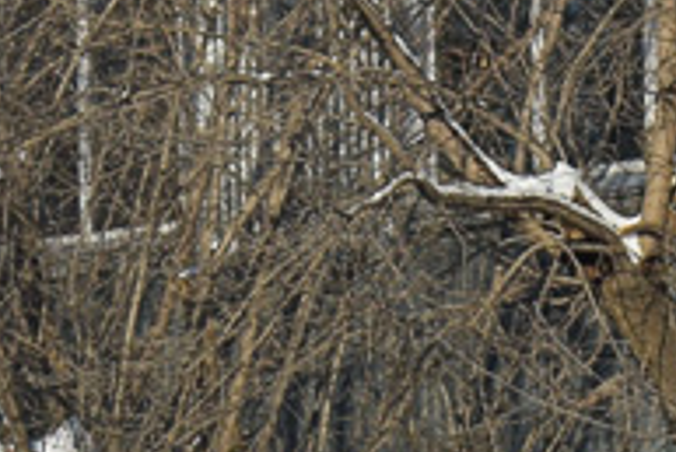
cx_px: -140
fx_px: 9642
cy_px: 589
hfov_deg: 4.0
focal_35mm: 513
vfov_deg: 2.7
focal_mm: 55
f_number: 6.3
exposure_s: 1/800
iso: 100
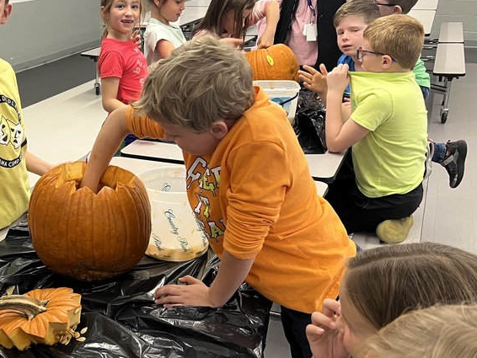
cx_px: 78
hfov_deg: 38.5
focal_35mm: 47
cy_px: 220
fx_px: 648
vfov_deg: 30.8
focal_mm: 5.7
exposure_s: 1/72
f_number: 1.5
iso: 125
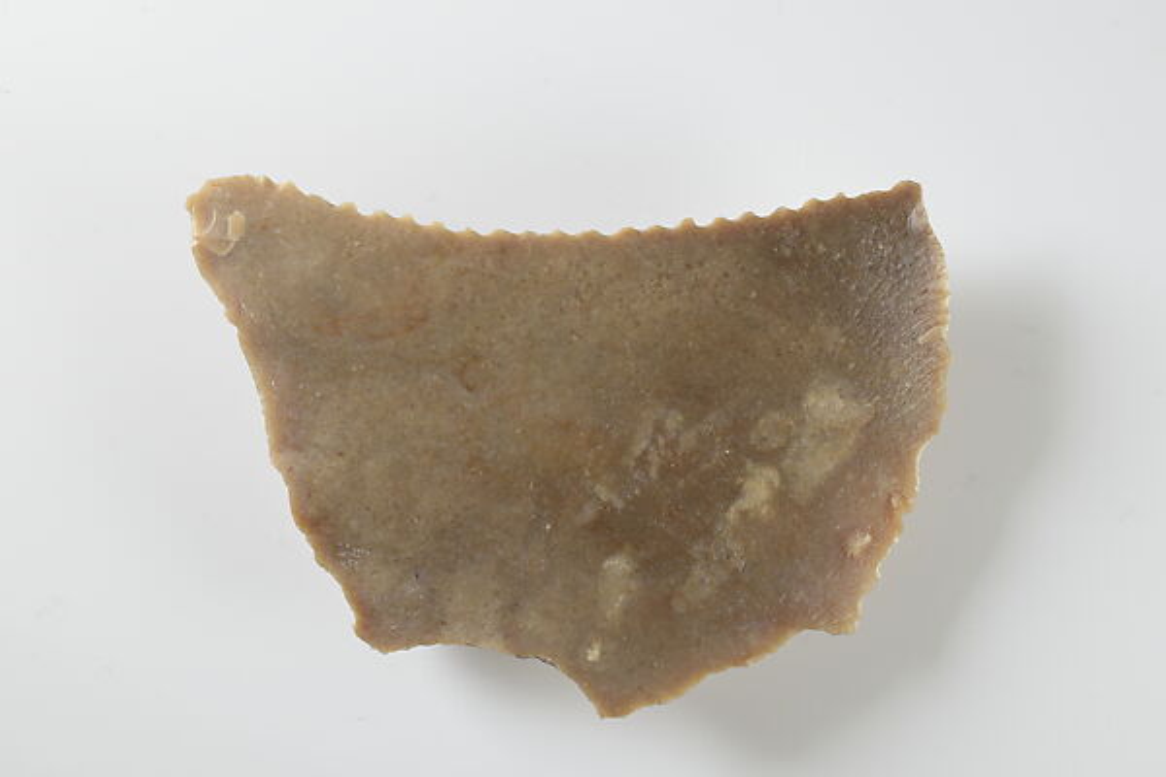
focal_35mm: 60
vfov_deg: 22.6
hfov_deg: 33.4
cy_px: 388
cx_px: 583
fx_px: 1943
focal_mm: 40
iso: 125
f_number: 18
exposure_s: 1/10
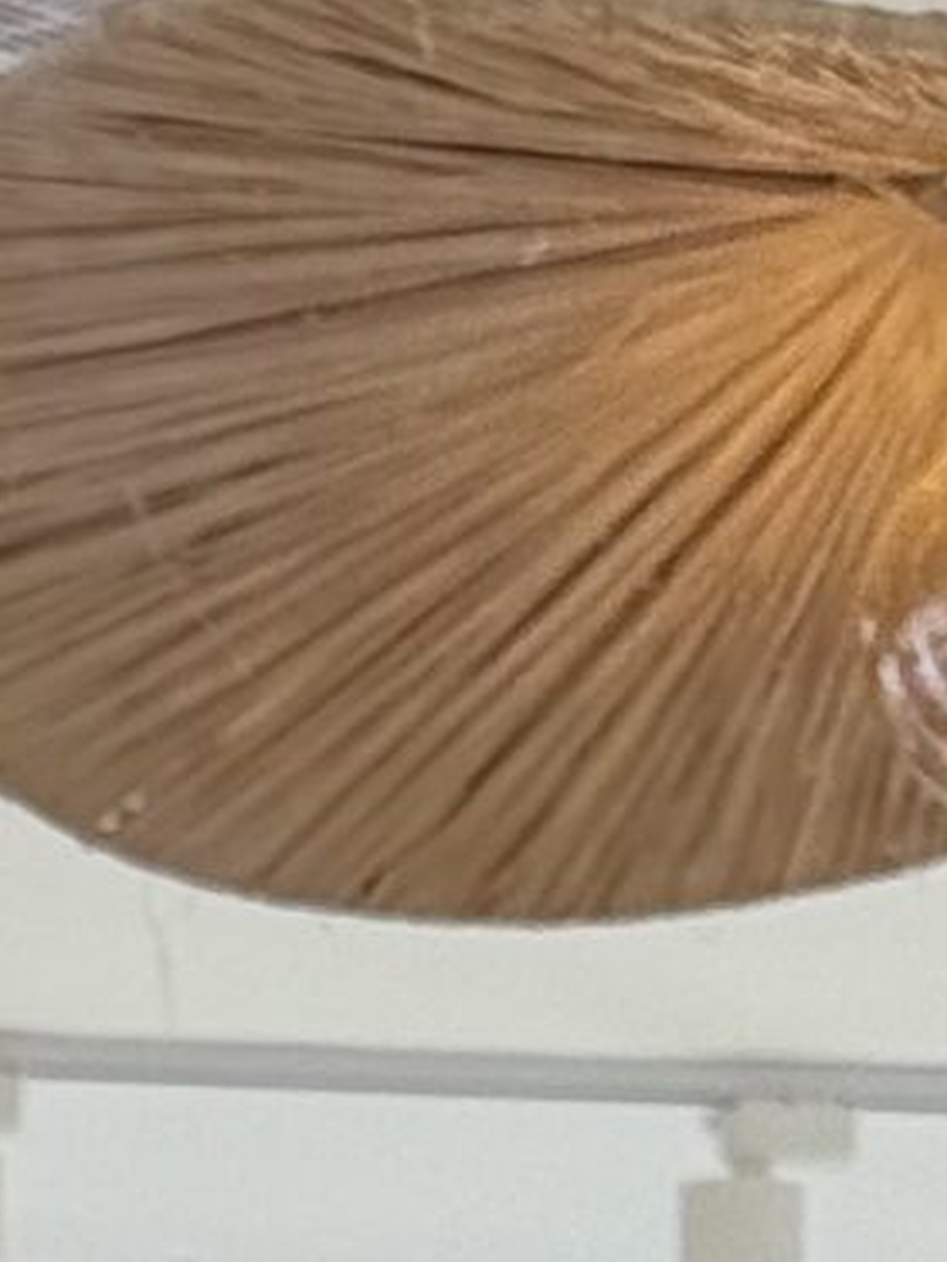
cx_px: -815
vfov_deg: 5.5
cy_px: 4227
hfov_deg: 4.5
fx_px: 12037
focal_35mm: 330
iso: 100
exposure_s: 1/264
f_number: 1.78
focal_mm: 6.76
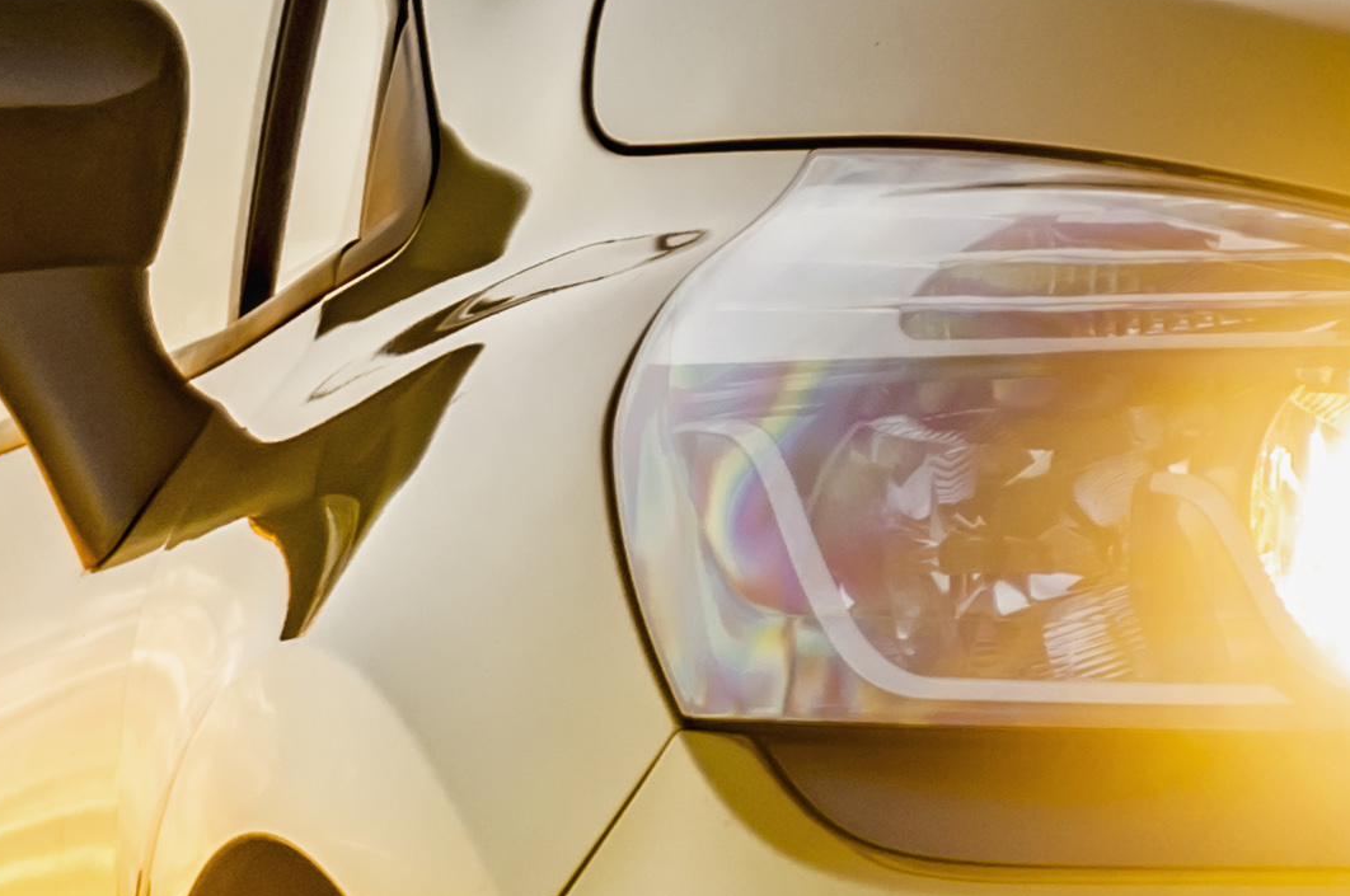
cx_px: -1532
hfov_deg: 5.8
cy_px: 1206
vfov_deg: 3.9
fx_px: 12995
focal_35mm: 347
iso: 200
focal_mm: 50
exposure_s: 1/30
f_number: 6.3
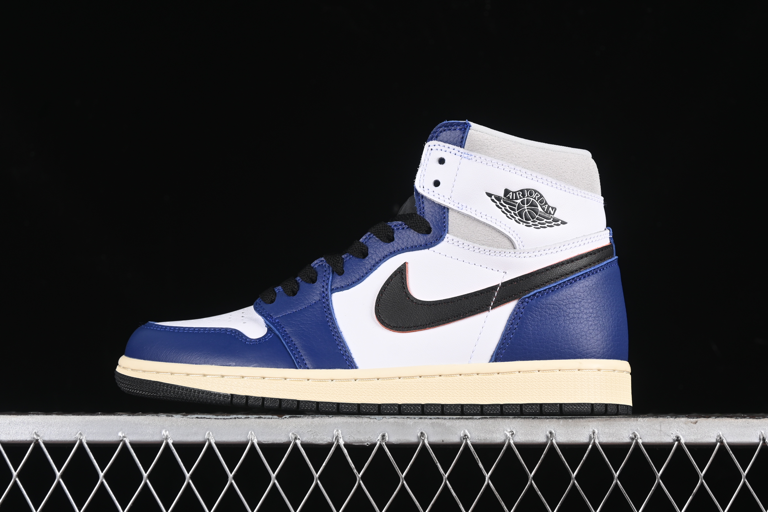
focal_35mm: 75
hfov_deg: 27.0
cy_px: 256
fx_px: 1600
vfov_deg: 18.2
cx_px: 384
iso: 160
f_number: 7.1
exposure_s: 1/80
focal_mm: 50
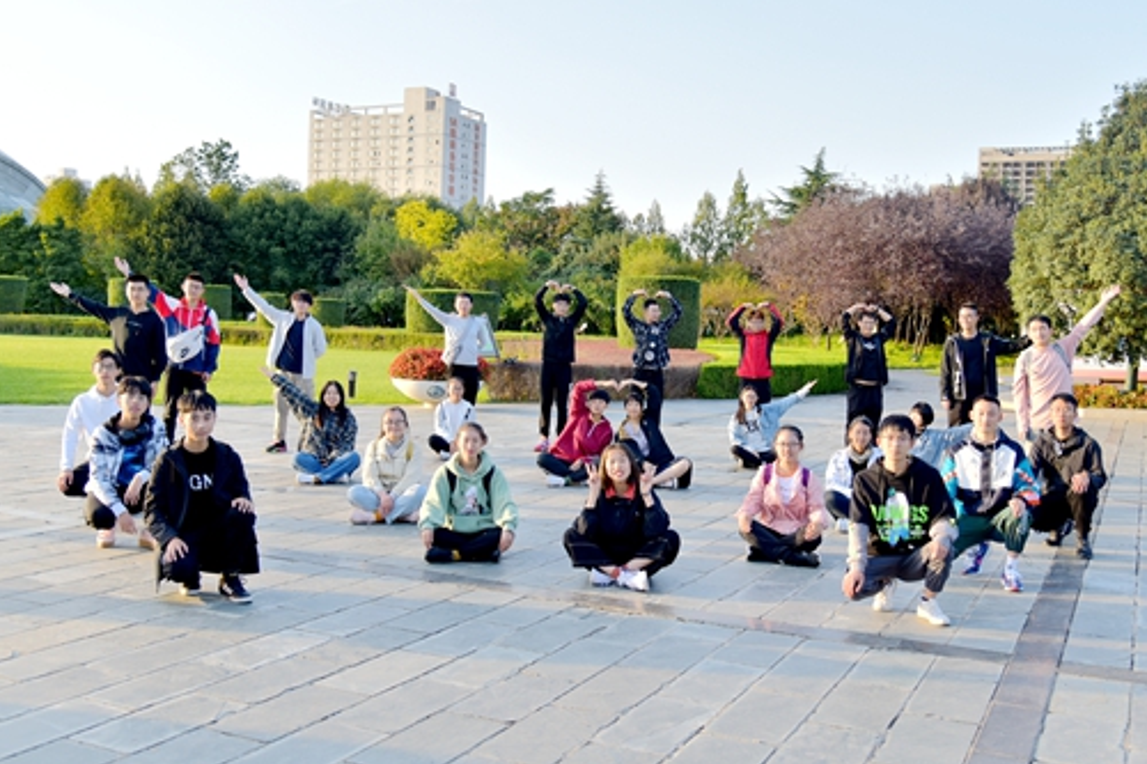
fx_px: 1147
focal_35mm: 36
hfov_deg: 53.1
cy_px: 340
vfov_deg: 36.8
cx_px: 610
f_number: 4
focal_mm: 30
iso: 90
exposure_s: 1/160
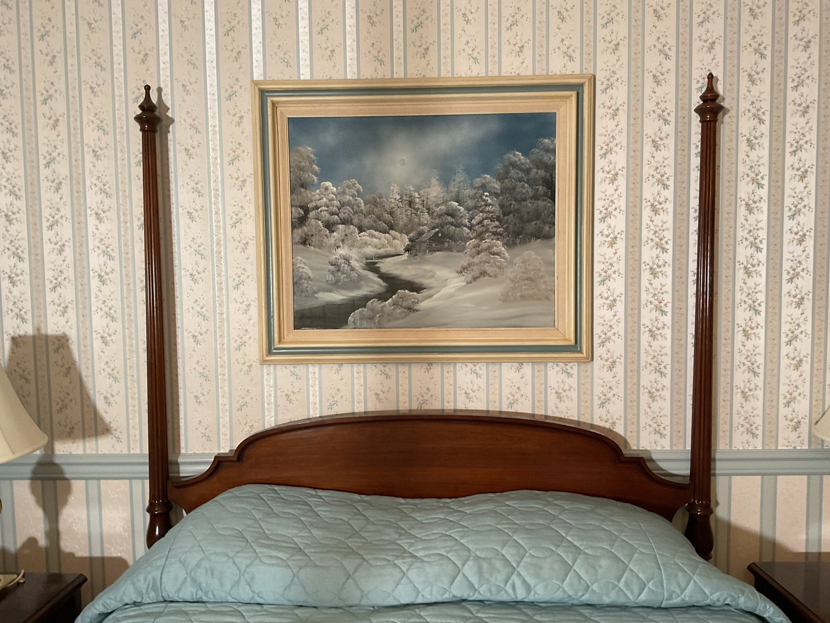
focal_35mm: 29
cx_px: 415
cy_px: 312
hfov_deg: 61.7
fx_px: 695
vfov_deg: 48.2
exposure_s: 1/50
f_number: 1.8
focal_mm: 3
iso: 125
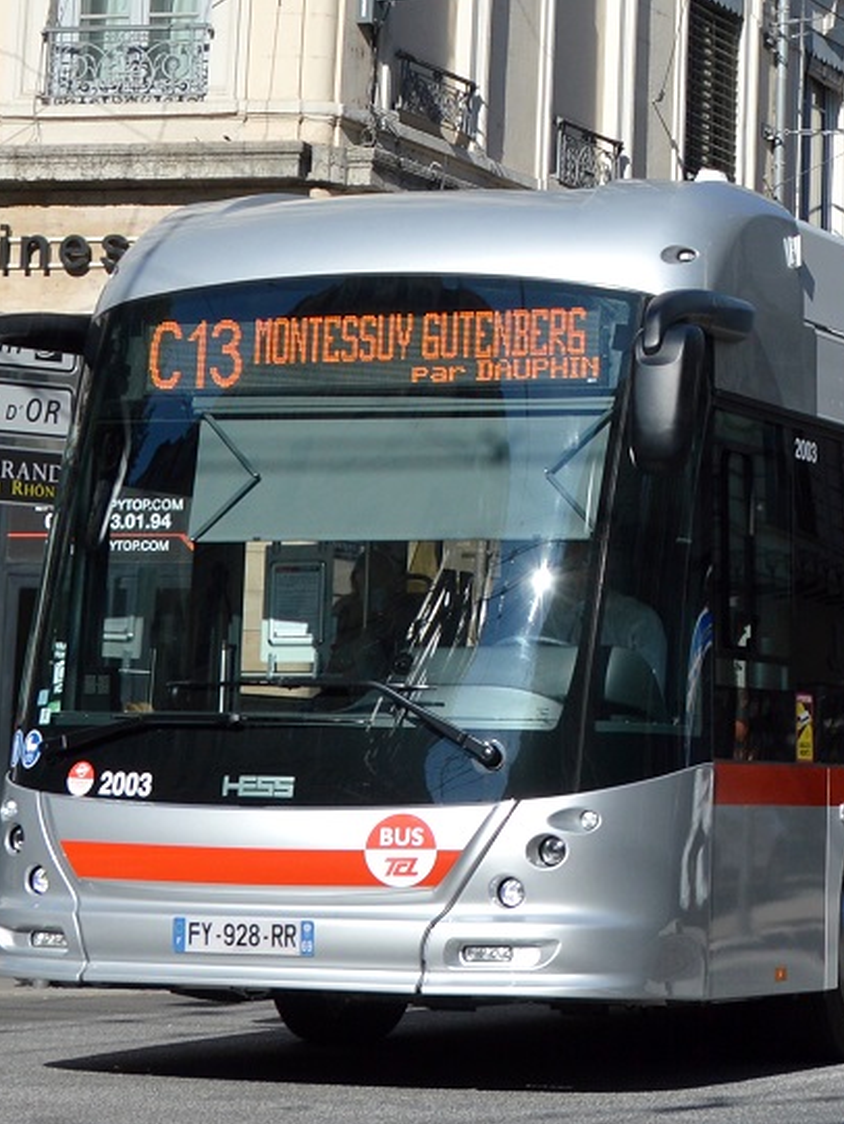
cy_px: 30
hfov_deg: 13.0
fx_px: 3632
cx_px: 925
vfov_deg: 17.2
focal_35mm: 112
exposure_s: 1/1250
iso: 100
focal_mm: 21
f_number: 4.5
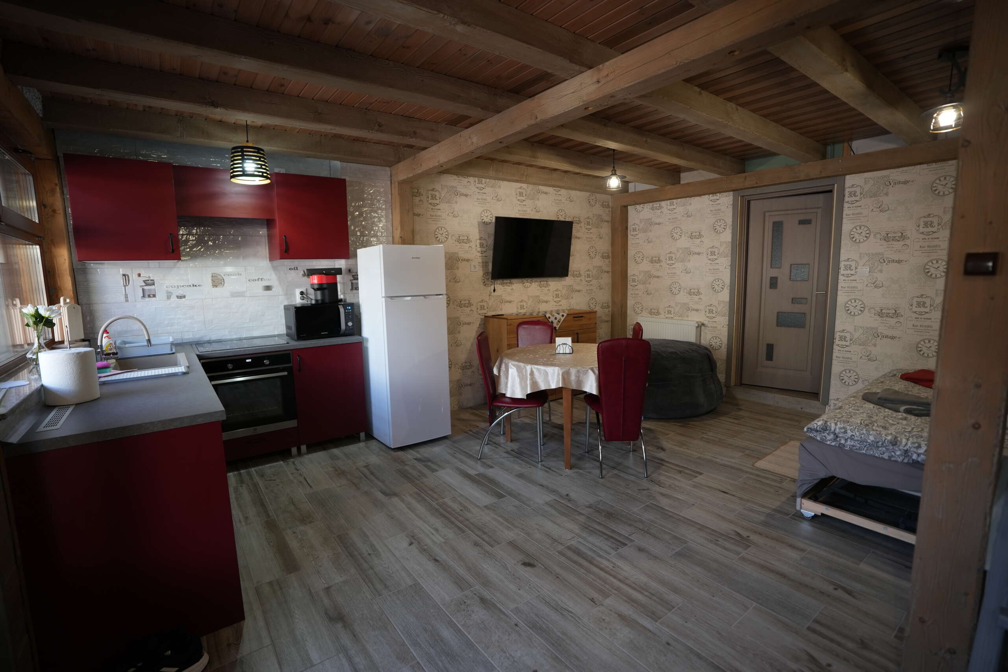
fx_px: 448
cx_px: 504
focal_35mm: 16
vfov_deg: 73.8
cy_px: 336
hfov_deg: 96.7
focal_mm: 16
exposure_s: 1/50
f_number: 2.8
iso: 320
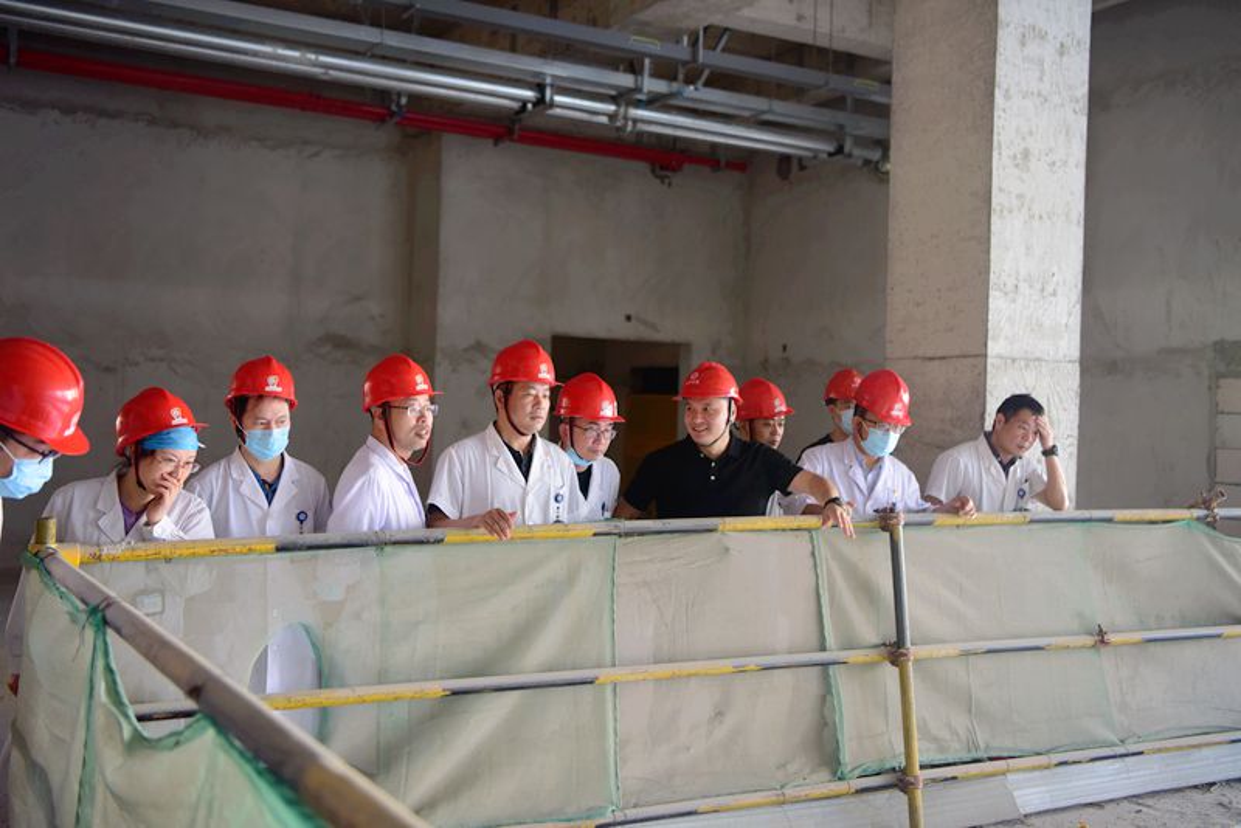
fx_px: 1310
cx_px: 620
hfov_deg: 50.7
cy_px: 414
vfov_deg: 35.1
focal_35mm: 38
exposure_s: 1/40
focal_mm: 38
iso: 800
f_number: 3.2
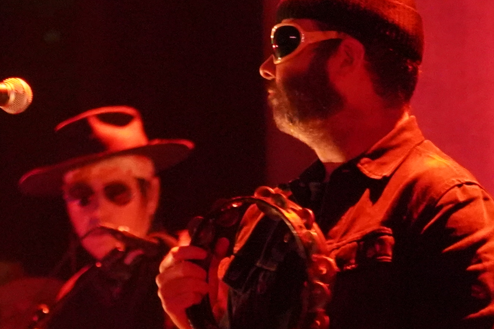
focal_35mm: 471
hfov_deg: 4.4
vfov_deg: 2.9
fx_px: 6463
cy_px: 94
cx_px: 53
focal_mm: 105
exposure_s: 1/40
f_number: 4
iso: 12800
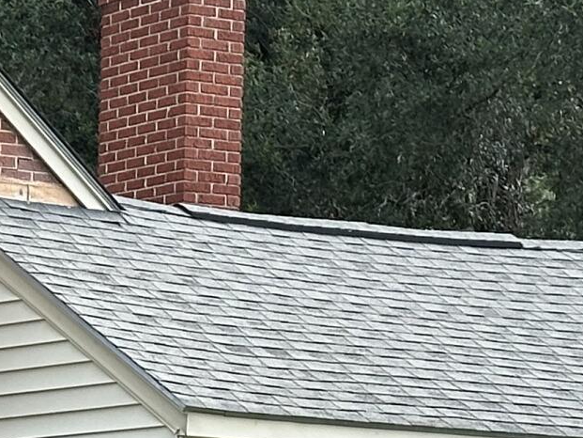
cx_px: -338
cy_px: 643
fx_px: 3908
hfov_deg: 8.3
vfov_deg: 6.3
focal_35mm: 232
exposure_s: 1/773
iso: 64
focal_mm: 6.86
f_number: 1.78
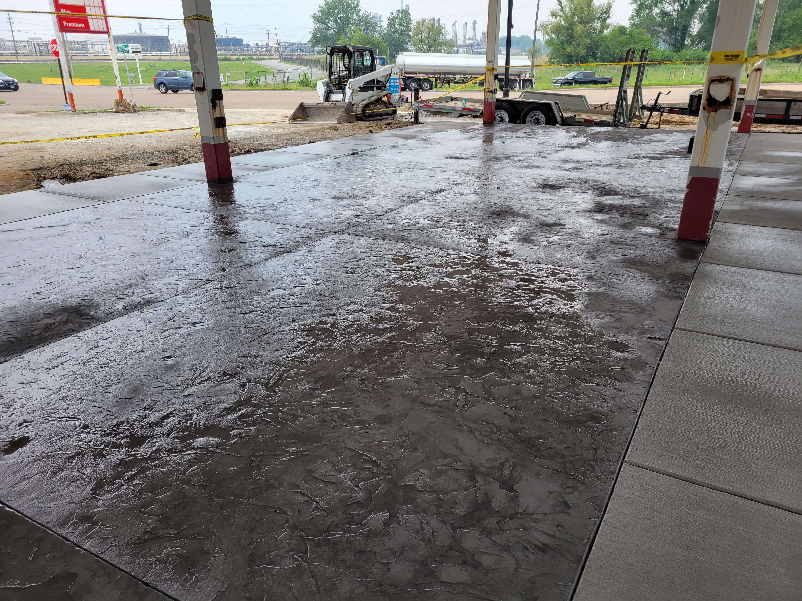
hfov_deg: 67.3
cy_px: 300
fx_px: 602
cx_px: 401
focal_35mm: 26
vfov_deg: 53.1
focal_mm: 5.4
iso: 40
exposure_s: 1/275
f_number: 1.8
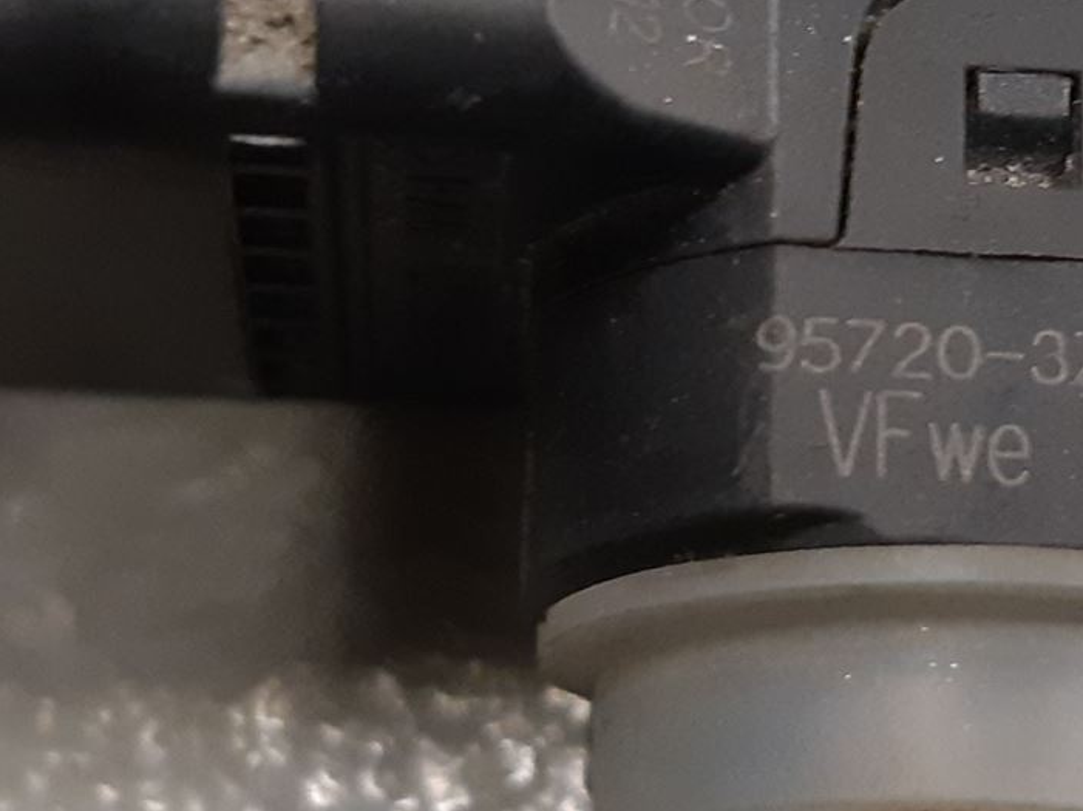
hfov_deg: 25.3
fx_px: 2377
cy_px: 343
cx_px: 839
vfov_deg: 19.4
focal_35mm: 76
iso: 250
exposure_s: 1/33
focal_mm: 3.93
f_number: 1.7
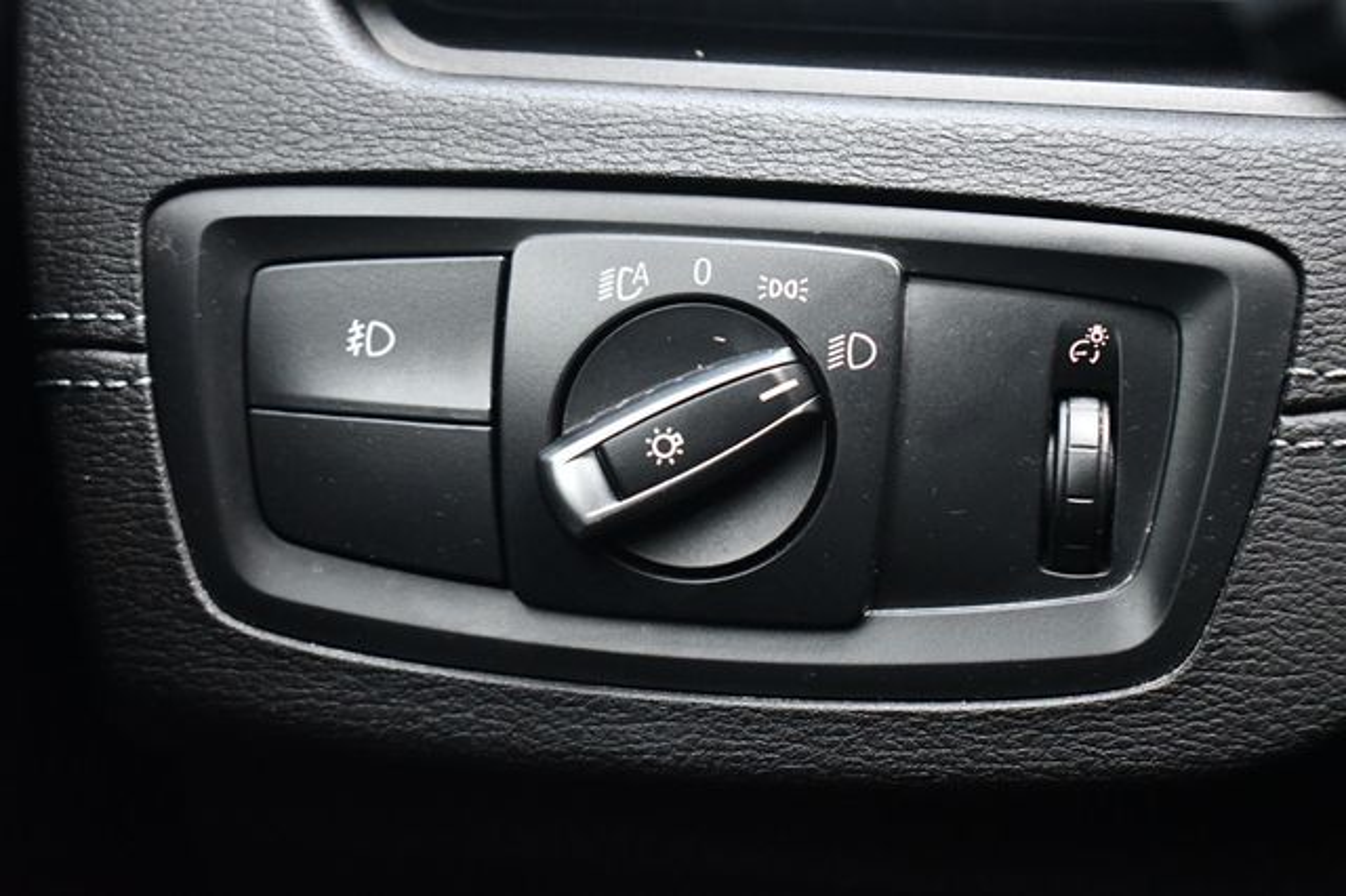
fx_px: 2578
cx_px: 673
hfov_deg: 29.3
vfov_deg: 19.7
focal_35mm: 69
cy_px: 448
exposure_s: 1/60
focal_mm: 46
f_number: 5.3
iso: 4500
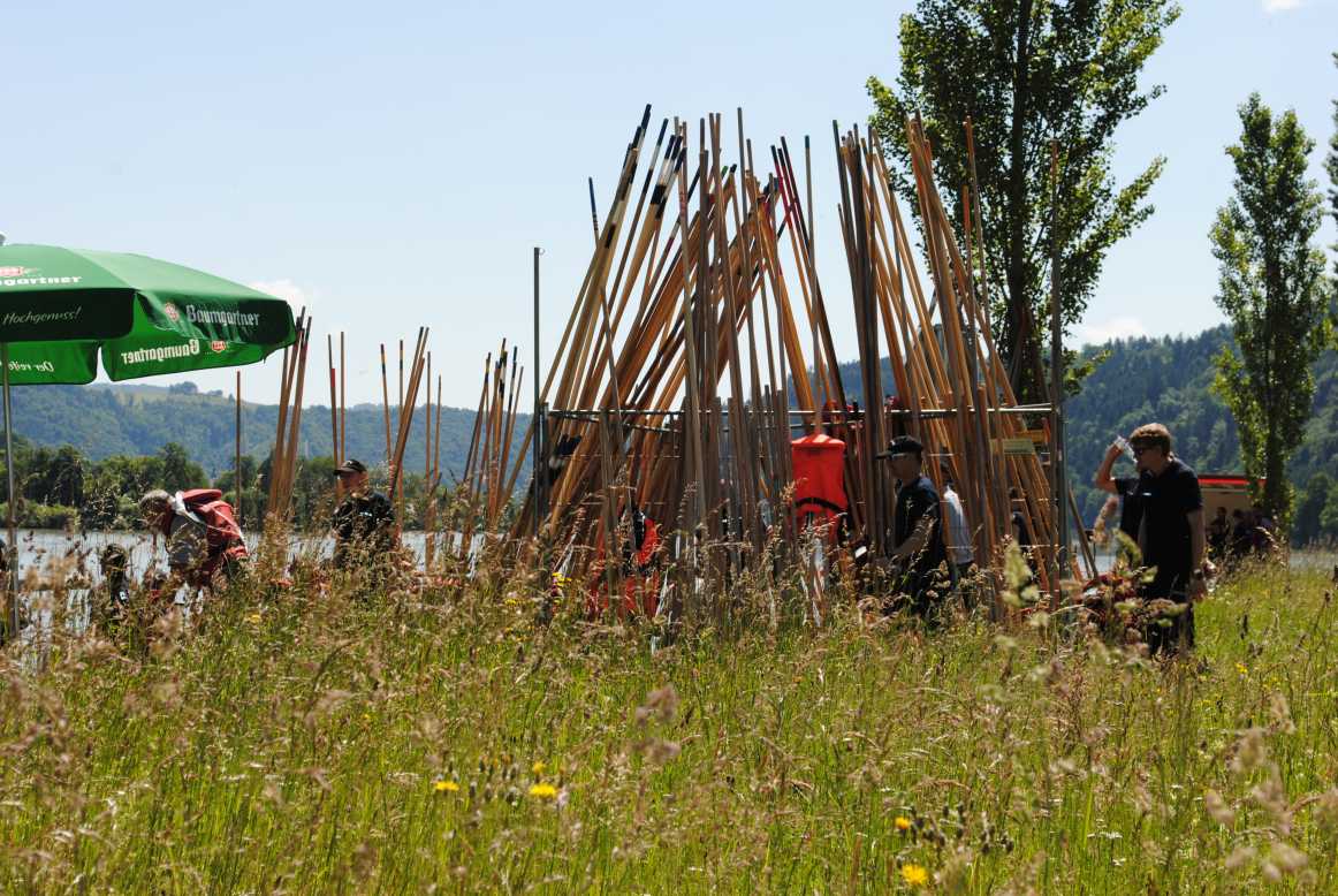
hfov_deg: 24.6
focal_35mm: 82
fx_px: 3070
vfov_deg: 16.6
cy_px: 448
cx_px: 669
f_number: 9
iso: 100
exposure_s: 1/200
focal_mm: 55
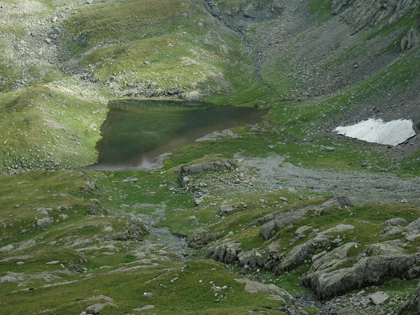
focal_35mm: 52
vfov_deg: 28.3
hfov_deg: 37.1
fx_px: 626
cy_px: 159
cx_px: 234
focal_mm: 31
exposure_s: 1/200
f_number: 7.1
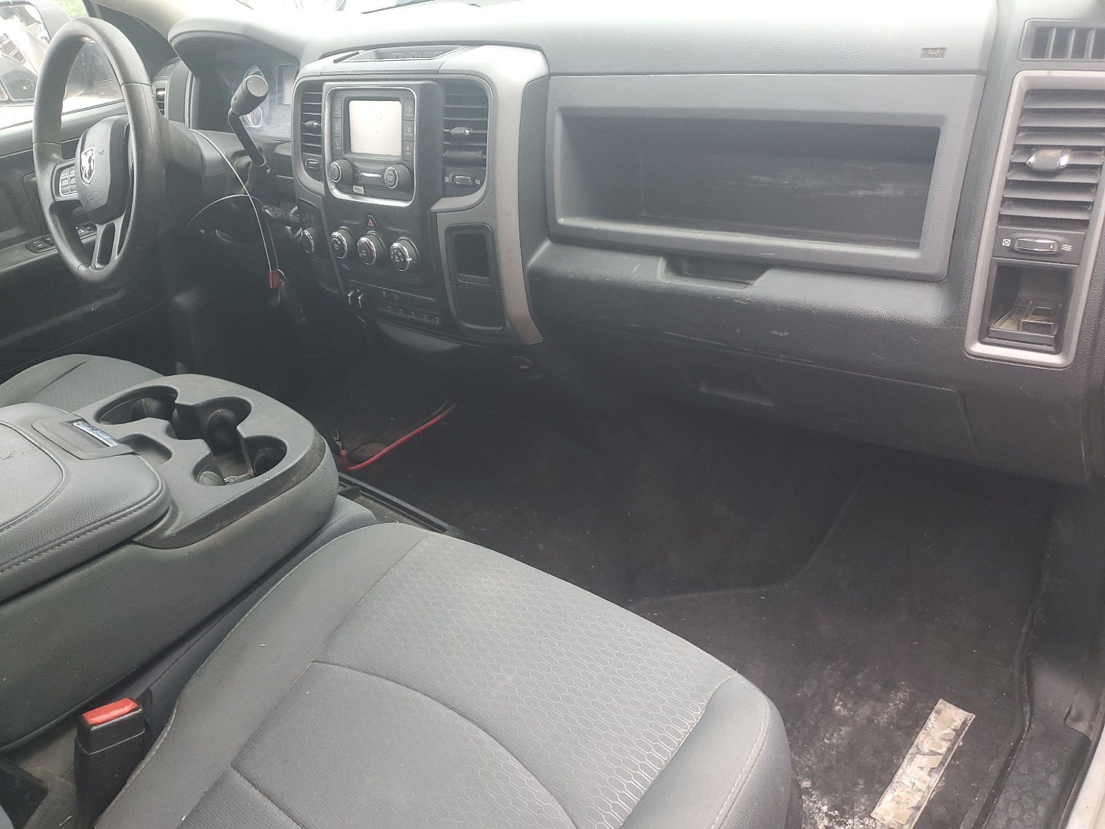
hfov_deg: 67.3
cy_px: 414
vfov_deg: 53.1
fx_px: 830
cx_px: 552
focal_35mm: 26
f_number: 1.5
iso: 93
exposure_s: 1/120
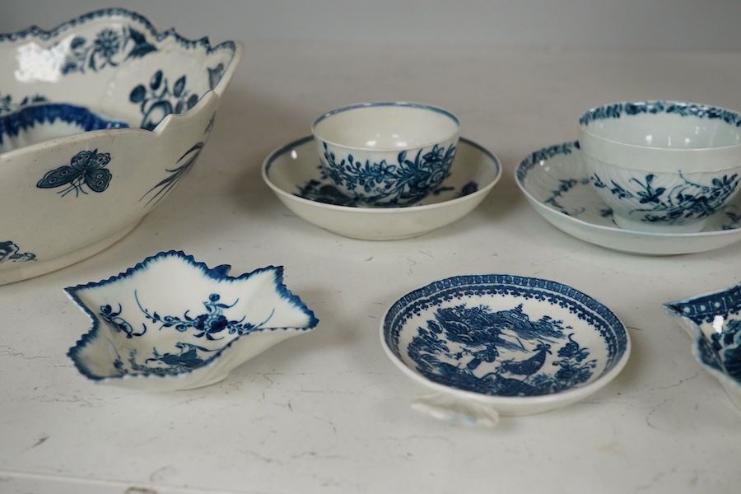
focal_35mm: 45
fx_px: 926
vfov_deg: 29.9
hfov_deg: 43.6
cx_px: 370
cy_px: 247
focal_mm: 30
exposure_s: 1/125
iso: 1250
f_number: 9
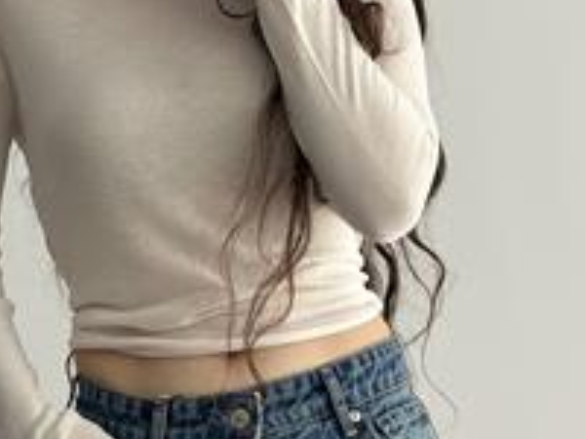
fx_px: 2163
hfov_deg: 15.4
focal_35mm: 128
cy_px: 282
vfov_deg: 11.6
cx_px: 243
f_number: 1.8
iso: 80
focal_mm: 6.86
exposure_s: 1/900
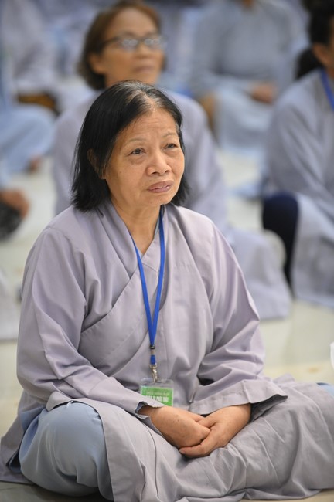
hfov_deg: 7.2
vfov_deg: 10.8
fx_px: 2650
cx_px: 167
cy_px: 251
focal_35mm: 190
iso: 4000
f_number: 3.2
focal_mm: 190
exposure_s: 1/125
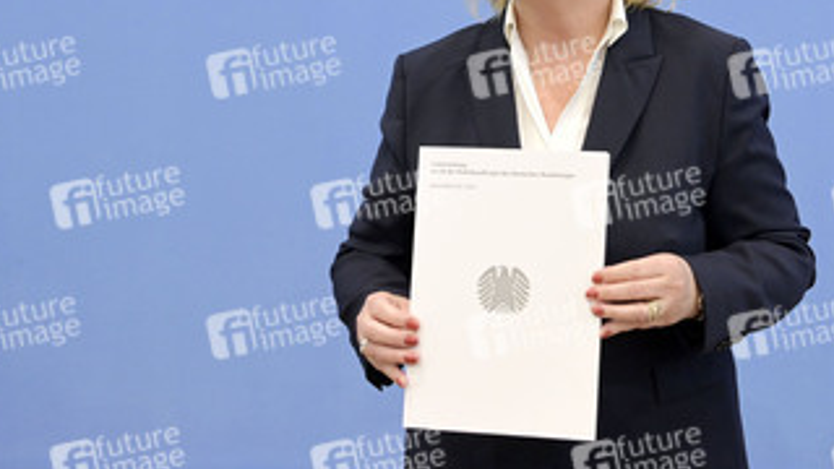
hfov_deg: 35.0
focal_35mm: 59
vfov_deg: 20.3
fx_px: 1305
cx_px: 569
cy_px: 133
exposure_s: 1/640
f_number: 5
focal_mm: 40
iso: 4000
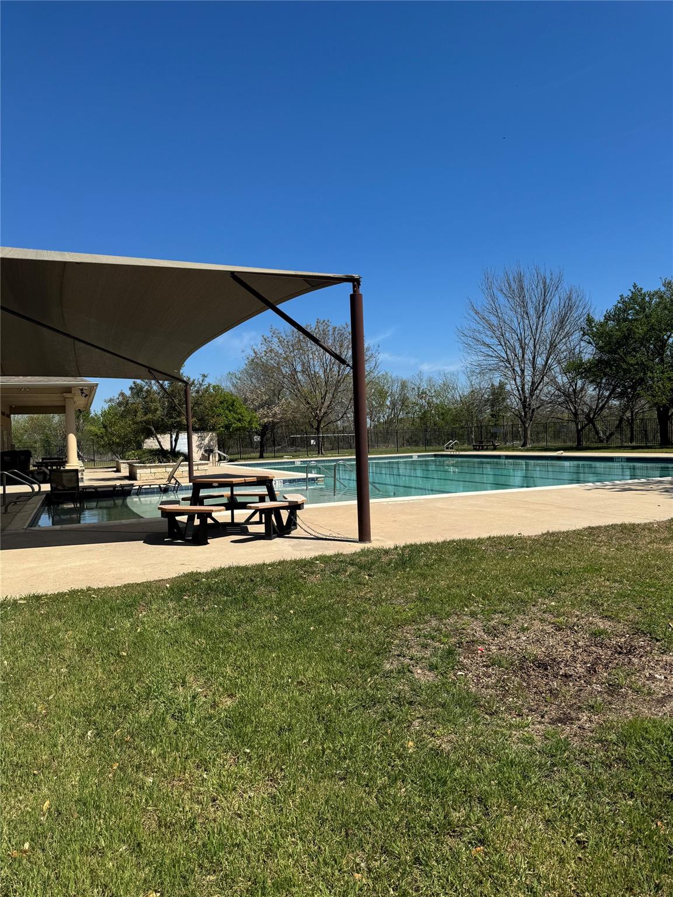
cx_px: 336
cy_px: 448
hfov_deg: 56.8
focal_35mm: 24
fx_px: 622
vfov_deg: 71.6
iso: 80
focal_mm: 6.76
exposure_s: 1/5348
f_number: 1.78
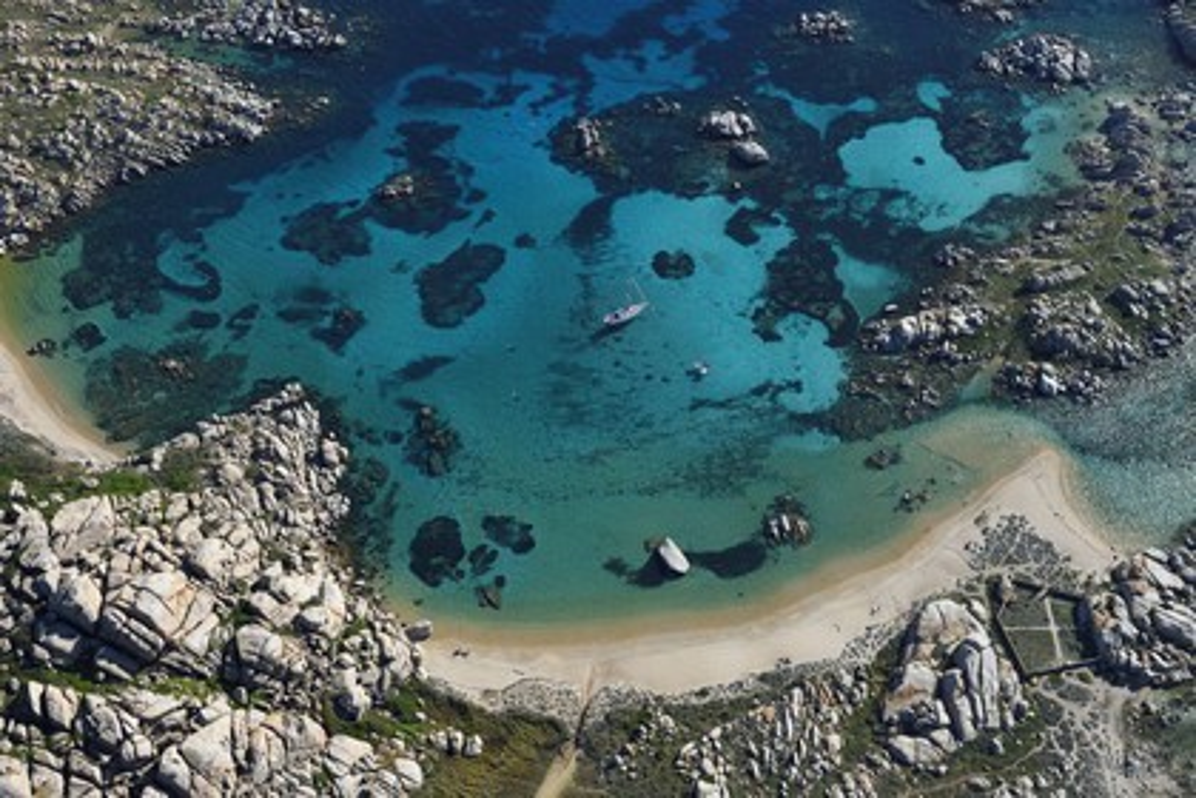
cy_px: 399
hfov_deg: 48.5
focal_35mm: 40
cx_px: 598
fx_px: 1329
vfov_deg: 33.4
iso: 320
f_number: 8
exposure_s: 1/800
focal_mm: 40
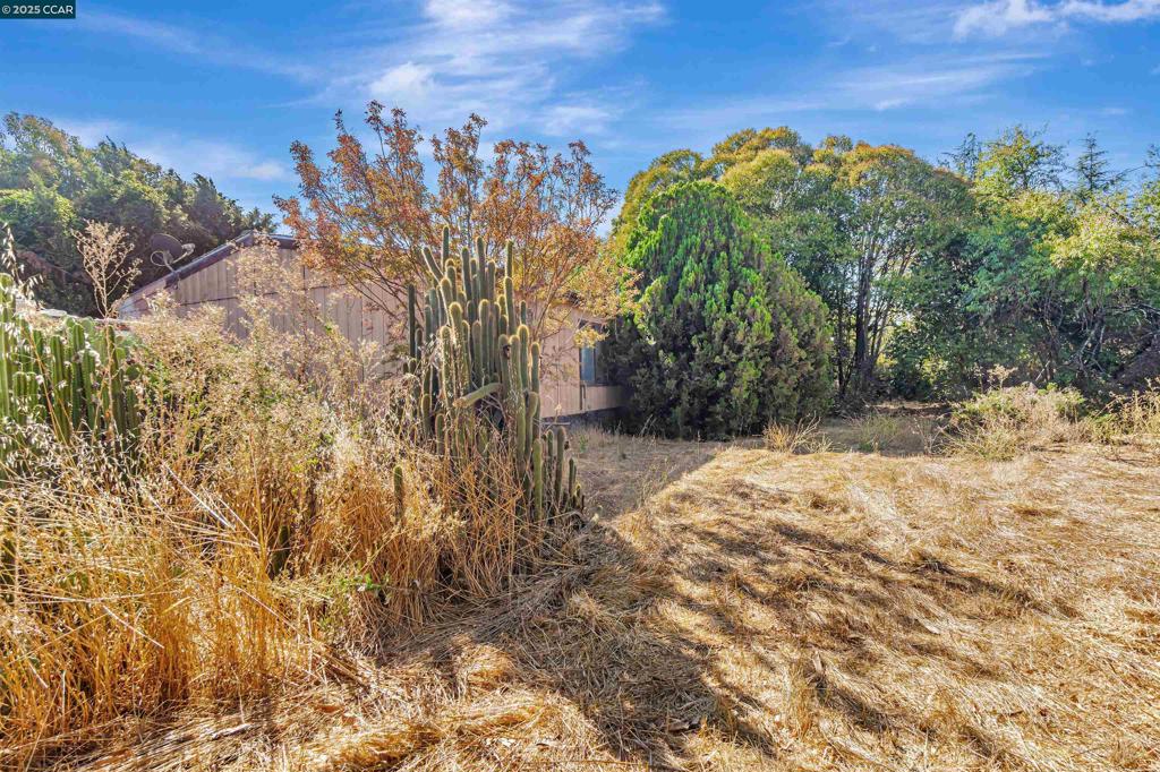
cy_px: 386
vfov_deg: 67.3
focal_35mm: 18
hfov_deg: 90.0
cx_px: 580
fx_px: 580
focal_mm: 12
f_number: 8
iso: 100
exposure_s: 1/160
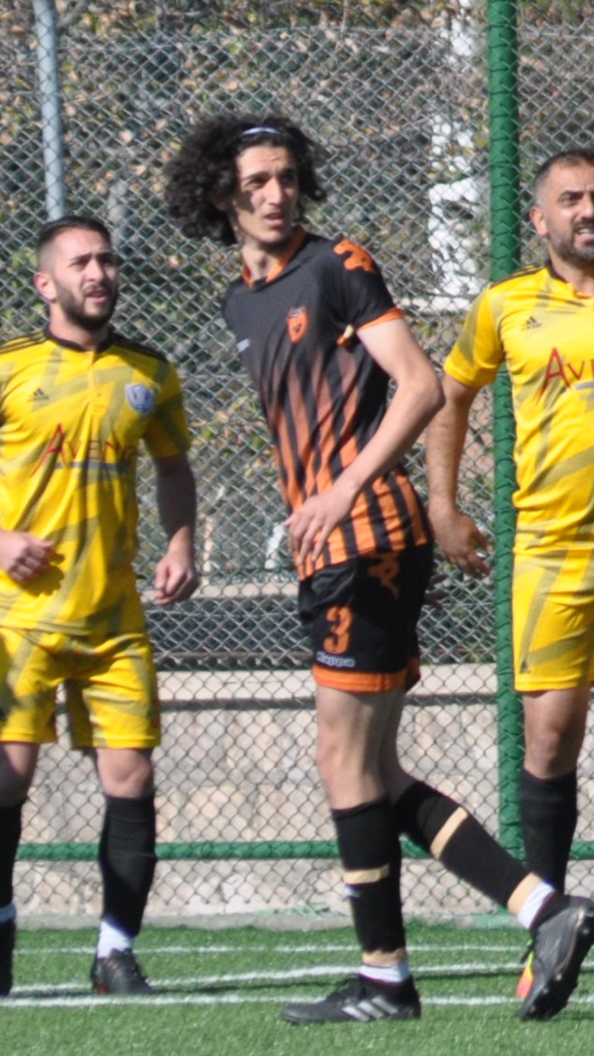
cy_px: -20
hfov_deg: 1.2
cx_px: 1283
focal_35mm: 1003
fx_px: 28079
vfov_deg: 2.2
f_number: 5.6
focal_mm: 170
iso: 400
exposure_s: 1/2000
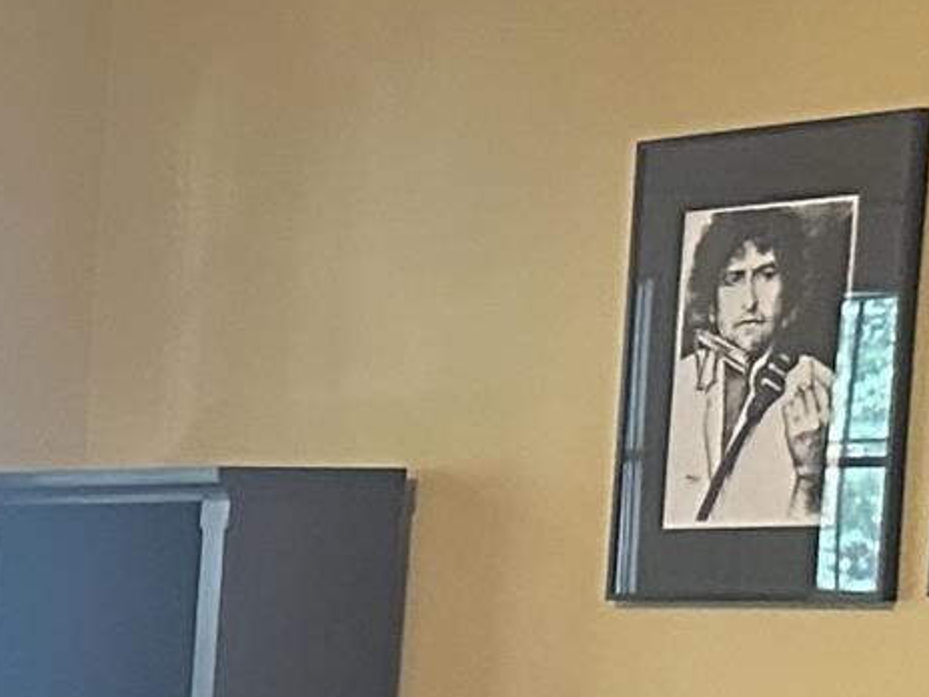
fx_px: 4267
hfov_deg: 10.0
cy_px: 1196
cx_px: -1678
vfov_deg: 9.0
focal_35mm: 159
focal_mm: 6.86
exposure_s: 1/60
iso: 500
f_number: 1.78
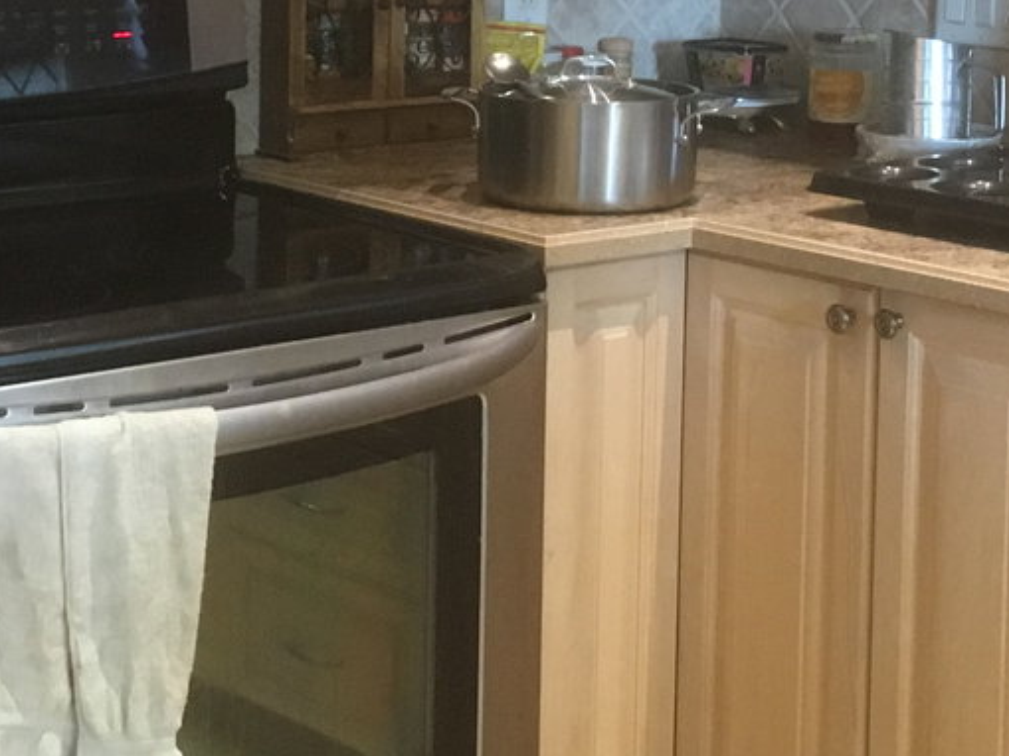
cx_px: 562
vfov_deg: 16.0
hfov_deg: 21.5
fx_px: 2651
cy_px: 44
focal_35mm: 91
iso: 200
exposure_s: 1/24
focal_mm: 4.15
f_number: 2.2
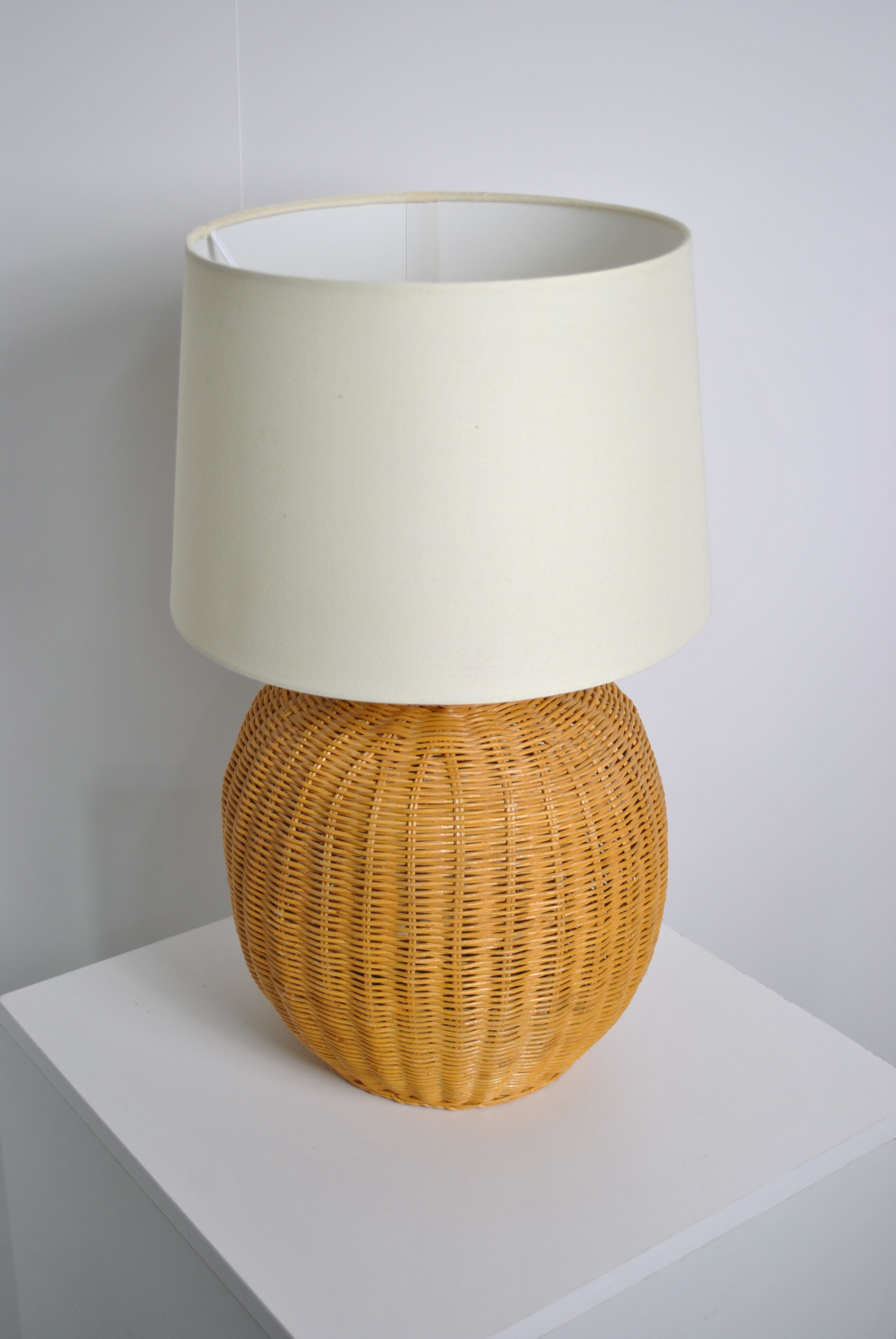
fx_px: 1675
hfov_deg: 29.9
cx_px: 448
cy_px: 670
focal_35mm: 45
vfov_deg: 43.6
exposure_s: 1/40
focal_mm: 30
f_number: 4.5
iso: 200
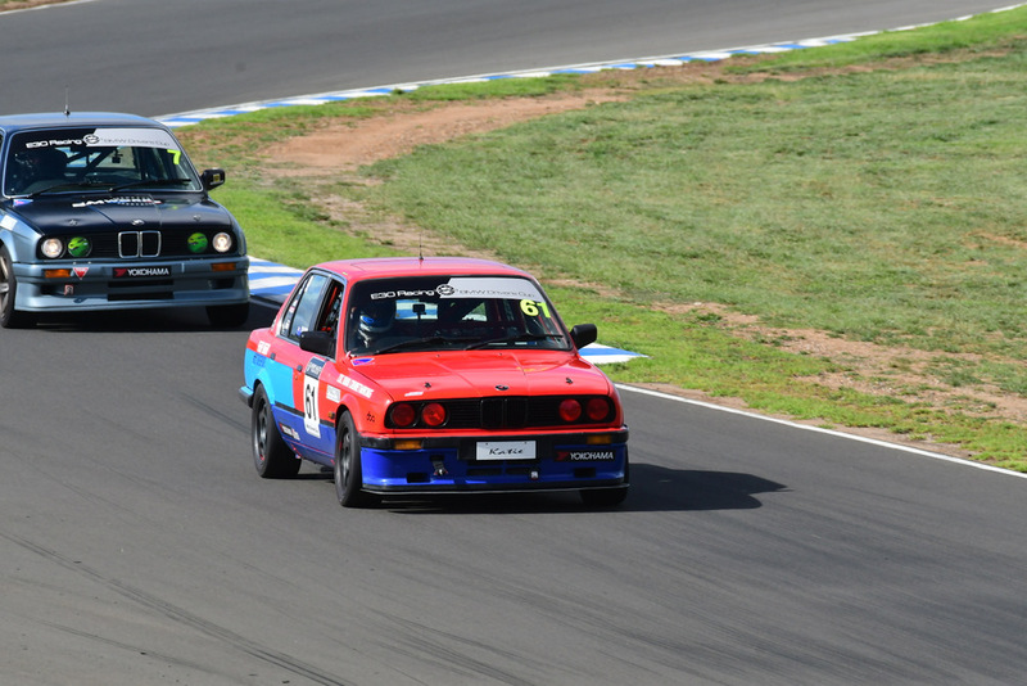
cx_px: 514
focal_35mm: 750
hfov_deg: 2.7
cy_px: 343
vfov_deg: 1.8
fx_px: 21402
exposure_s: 1/640
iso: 500
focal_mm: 500
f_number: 11
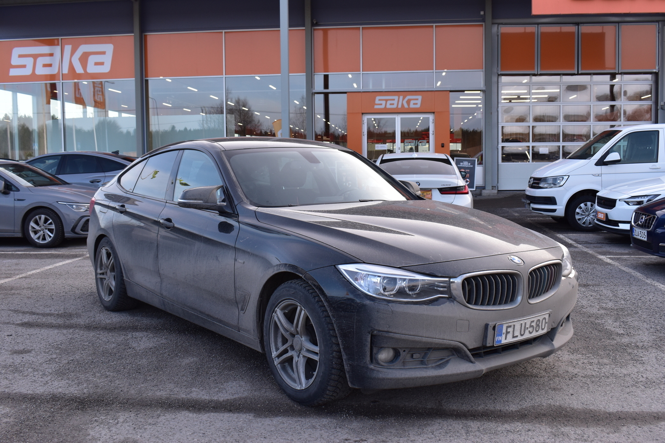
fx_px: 665
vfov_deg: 36.9
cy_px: 222
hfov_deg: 53.1
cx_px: 332
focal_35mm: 36
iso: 400
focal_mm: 24
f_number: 9.5
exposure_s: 1/180
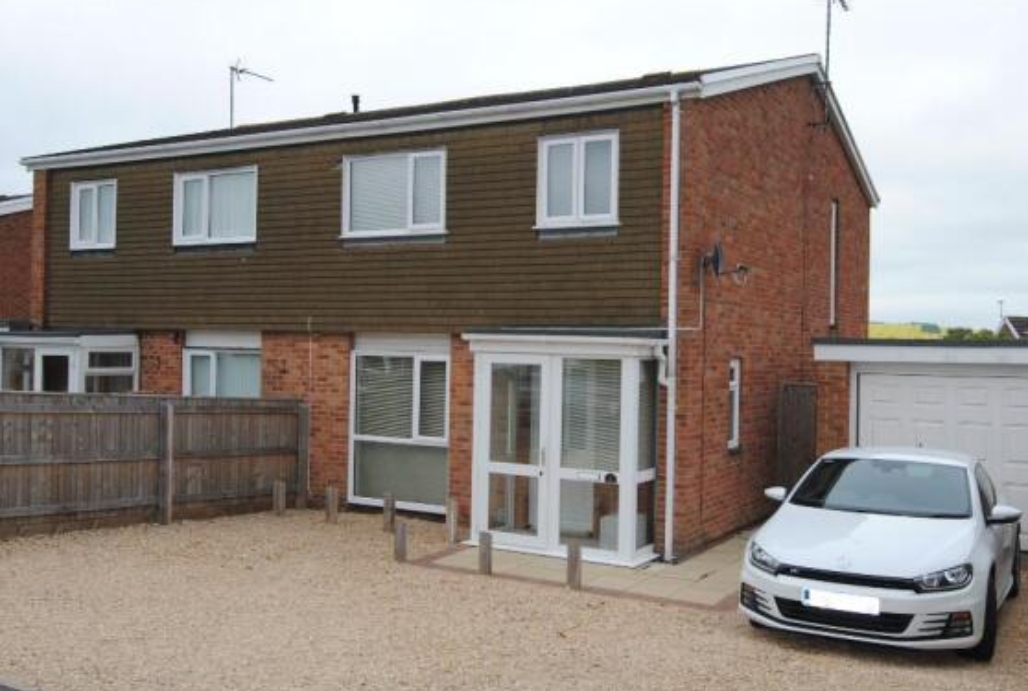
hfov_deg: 54.2
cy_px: 336
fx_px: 1002
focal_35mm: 35
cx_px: 570
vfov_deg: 38.0
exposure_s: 1/200
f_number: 5.6
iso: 100
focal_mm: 20
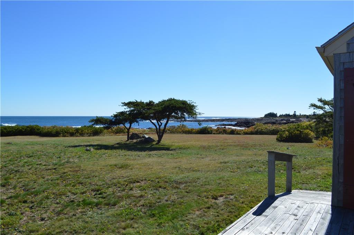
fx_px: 265
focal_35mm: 27
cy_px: 118
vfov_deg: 47.8
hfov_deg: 67.4
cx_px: 177
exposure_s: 1/250
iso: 100
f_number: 8
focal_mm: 18
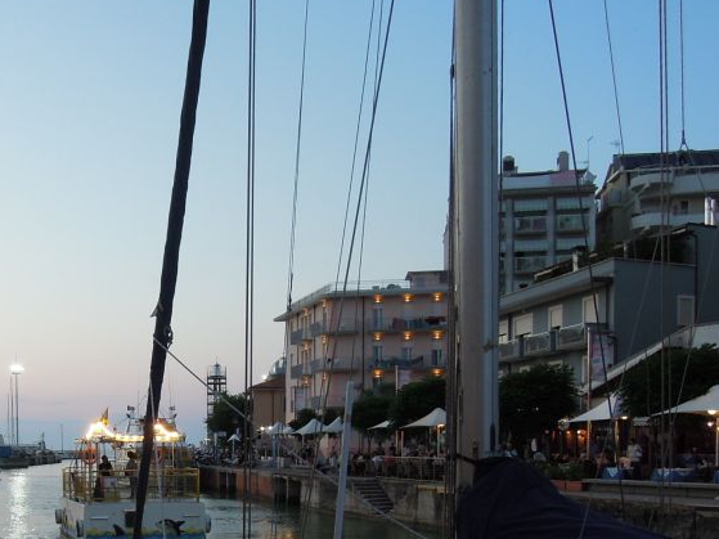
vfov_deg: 31.4
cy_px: 477
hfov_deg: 41.0
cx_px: 138
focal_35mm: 44
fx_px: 914
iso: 160
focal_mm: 4.3
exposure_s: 1/50
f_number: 2.8
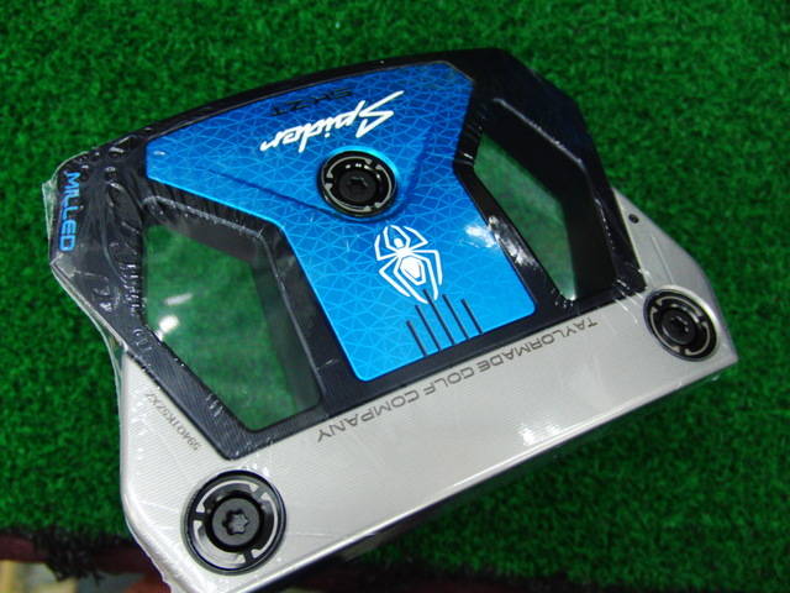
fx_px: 844
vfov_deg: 38.7
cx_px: 395
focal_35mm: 37
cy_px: 296
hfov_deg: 50.1
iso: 400
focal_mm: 6.42
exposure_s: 1/60
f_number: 3.6
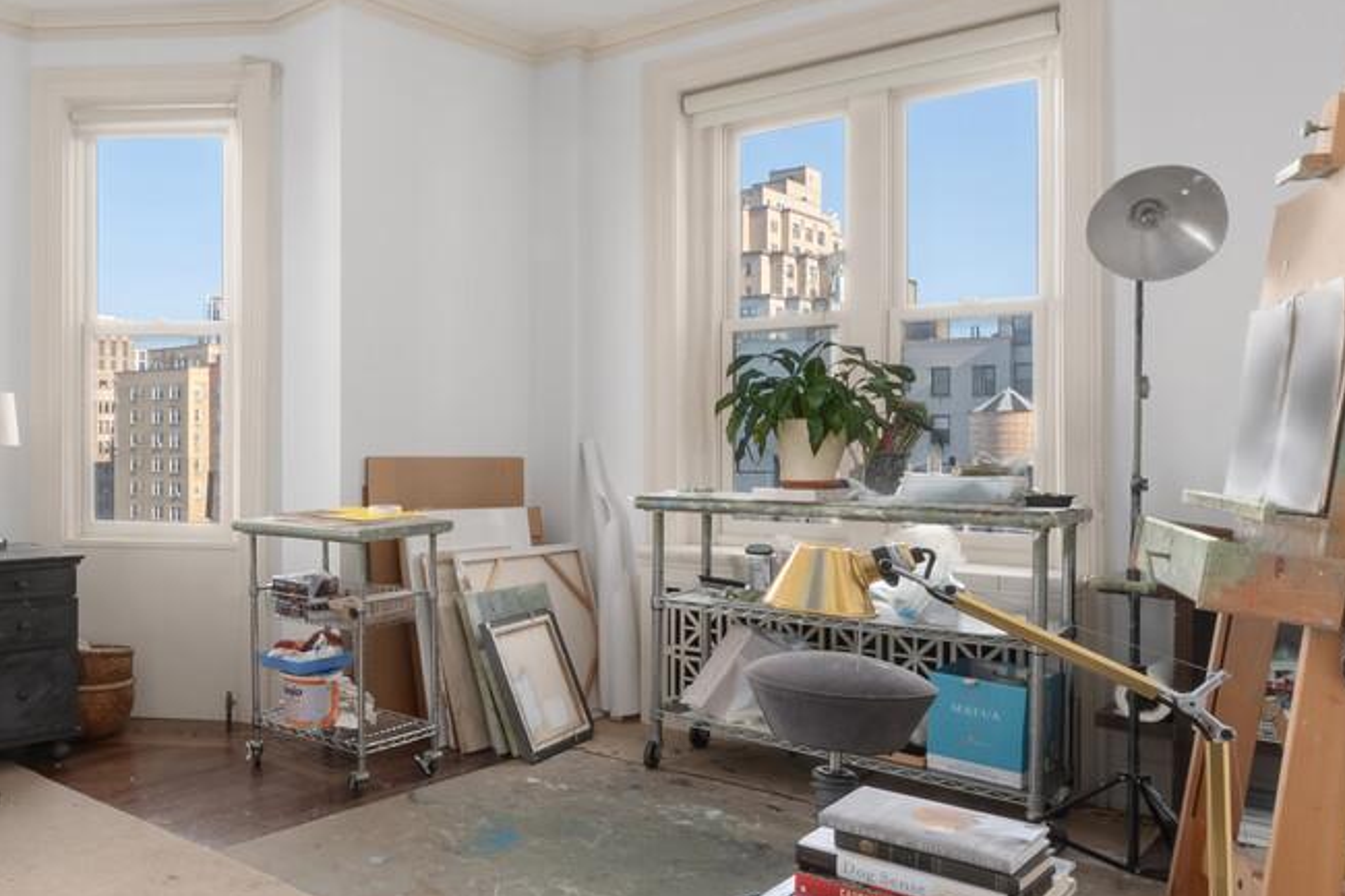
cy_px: 451
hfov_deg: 57.1
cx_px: 259
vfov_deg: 43.6
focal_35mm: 30
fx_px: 1120
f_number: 22
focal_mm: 13
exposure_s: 1.5
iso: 500
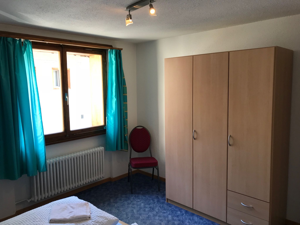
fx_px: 243
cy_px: 112
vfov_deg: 49.7
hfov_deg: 63.4
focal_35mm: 28
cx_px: 150
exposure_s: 1/50
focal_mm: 3.99
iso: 20
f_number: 1.8
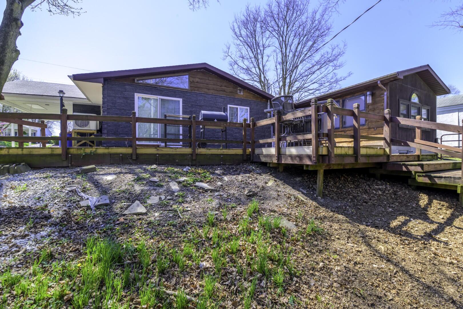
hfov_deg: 100.4
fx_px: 193
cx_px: 232
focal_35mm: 15
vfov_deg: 77.3
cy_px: 154
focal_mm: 15
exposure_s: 1/640
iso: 100
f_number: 14
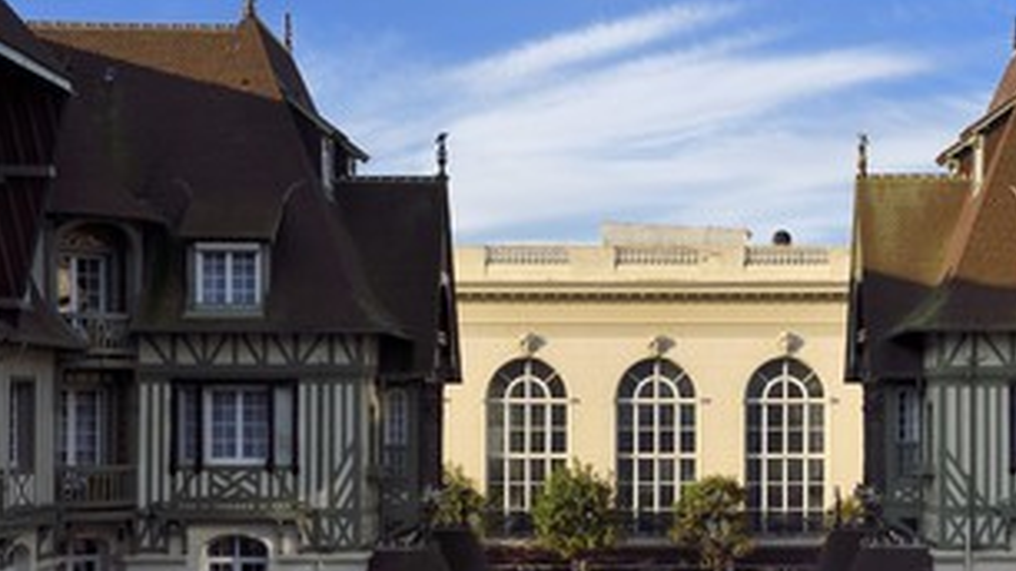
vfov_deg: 16.7
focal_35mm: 72
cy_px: 408
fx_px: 1939
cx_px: 677
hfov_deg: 29.2
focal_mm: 50
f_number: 13
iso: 400
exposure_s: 1/250
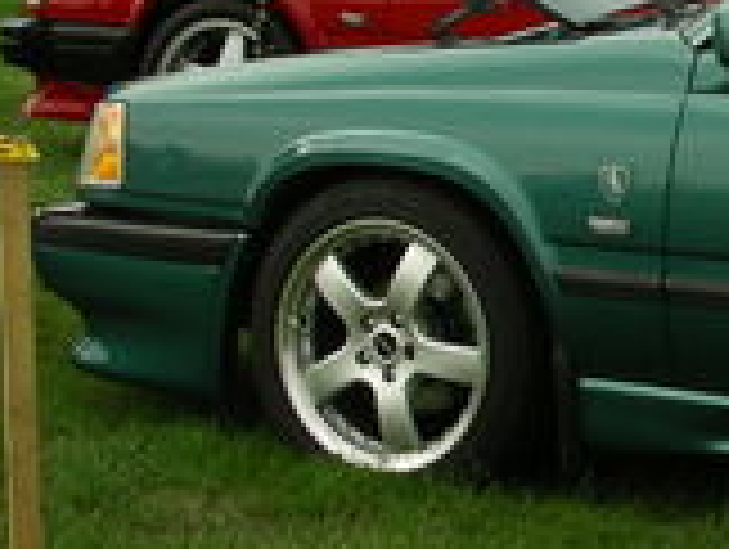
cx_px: 1282
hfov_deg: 12.4
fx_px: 3079
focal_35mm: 146
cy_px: 153
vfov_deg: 10.2
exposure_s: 1/250
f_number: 5
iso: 64
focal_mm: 7.8
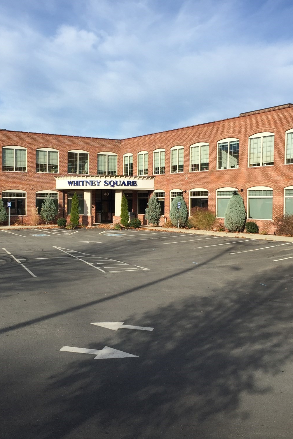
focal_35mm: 41
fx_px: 501
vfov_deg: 47.4
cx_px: 105
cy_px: 223
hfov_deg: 32.4
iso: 32
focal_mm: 4.15
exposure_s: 1/1799
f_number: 2.2
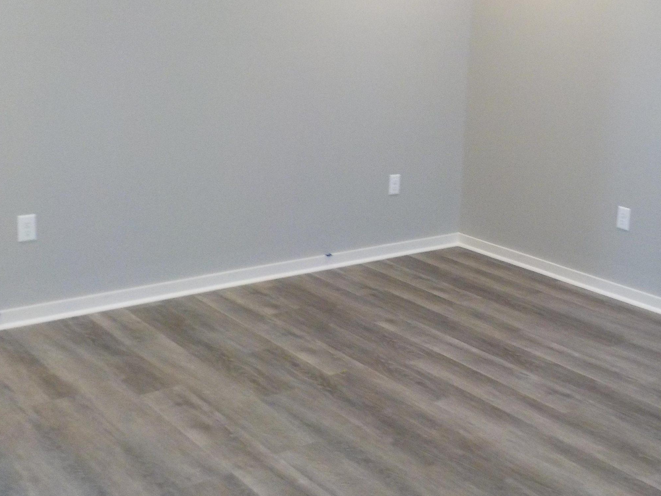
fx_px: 879
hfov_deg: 40.8
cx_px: 430
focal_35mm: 46
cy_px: 157
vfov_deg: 31.2
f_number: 3.3
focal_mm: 4.1
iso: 400
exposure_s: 1/25
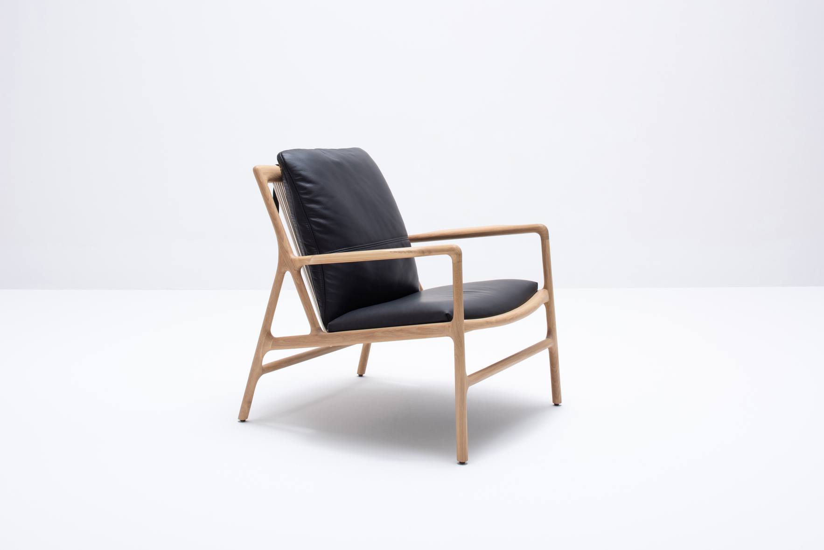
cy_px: 275
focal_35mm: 45
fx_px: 1030
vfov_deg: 29.9
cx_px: 412
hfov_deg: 43.6
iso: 100
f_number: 11
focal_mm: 45
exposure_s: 1/60
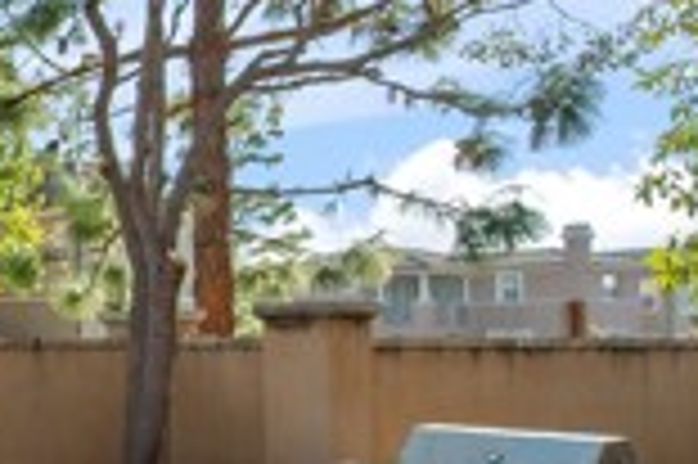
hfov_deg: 22.3
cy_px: 345
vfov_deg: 21.7
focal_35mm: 62
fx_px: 1201
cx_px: -500
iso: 200
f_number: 10
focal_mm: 15
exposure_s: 1/400
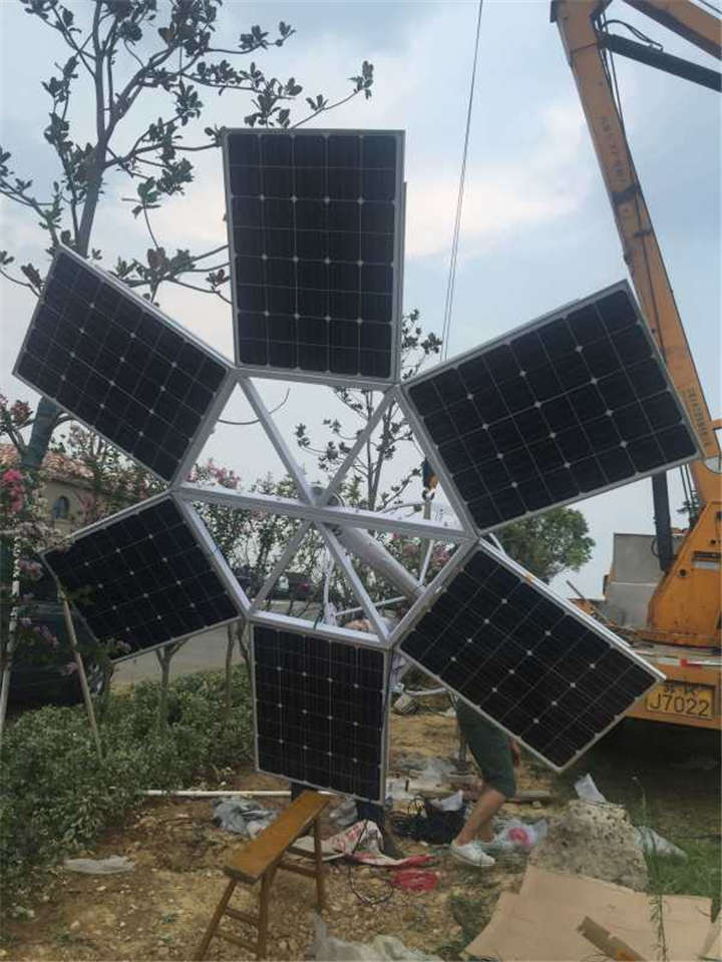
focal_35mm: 29
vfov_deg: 61.7
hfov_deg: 48.2
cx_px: 361
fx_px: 806
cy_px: 481
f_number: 2.2
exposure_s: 1/557
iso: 32
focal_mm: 4.15
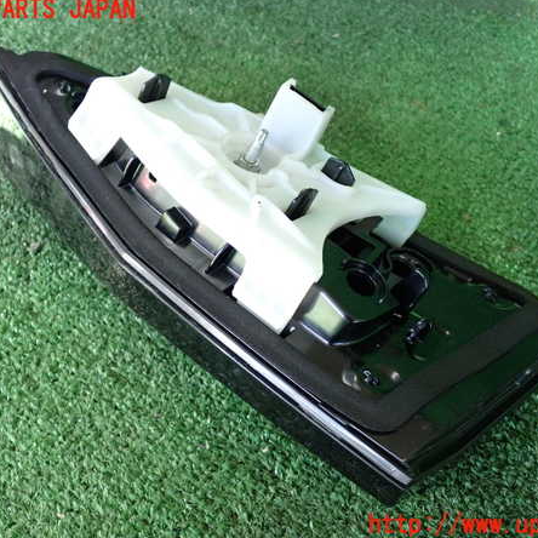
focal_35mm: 43
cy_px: 268
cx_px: 279
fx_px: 756
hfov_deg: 39.2
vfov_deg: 39.2
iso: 400
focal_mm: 6.37
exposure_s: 1/125
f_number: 2.5
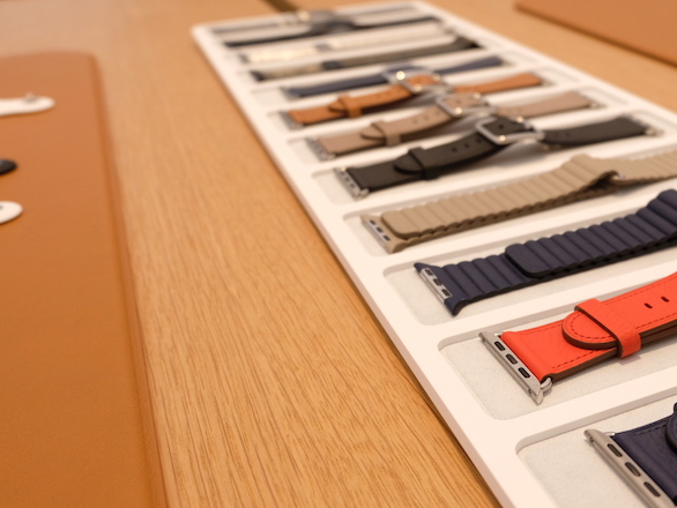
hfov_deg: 44.5
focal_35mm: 41
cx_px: 491
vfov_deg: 35.2
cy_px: 240
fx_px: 802
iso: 200
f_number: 4
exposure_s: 1/60
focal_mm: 16.7
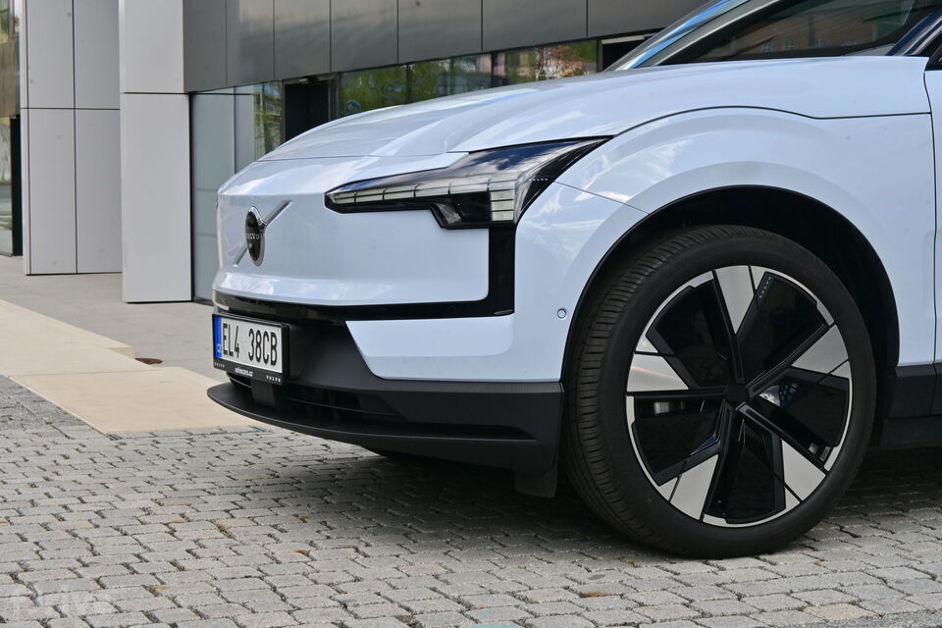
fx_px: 1962
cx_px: 471
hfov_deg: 27.0
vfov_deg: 18.2
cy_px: 314
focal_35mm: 75
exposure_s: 1/80
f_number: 20
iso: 250
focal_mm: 50
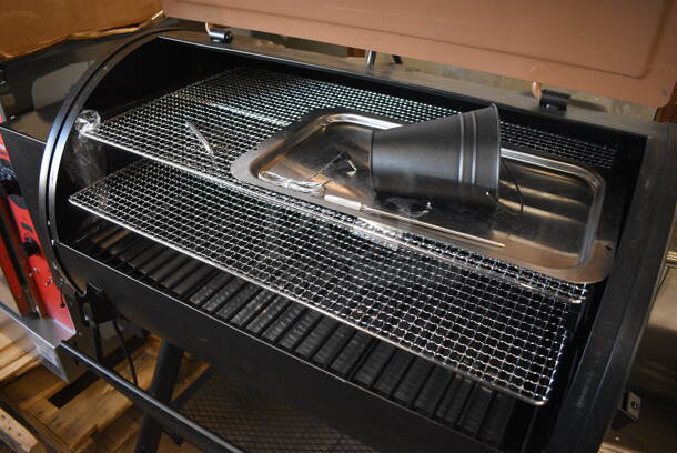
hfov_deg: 67.3
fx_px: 508
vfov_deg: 48.0
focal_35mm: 27
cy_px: 226
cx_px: 338
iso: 2500
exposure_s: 1/125
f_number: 3.5
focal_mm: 18
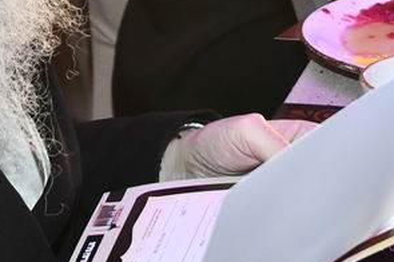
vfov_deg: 6.0
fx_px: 2493
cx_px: -11
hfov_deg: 9.0
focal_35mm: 228
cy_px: -124
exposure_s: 1/100
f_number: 6.3
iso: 1000
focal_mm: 48
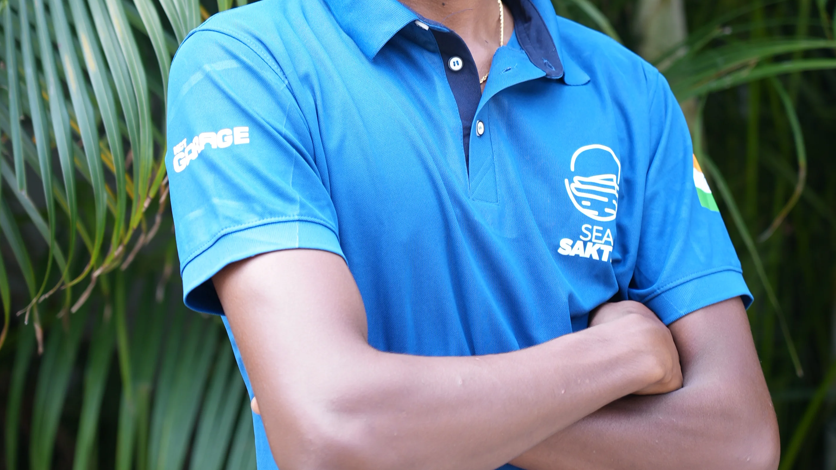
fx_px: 3325
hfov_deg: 14.3
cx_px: 418
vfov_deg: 8.1
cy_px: 13
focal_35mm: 150
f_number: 4
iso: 200
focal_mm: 95
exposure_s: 1/50
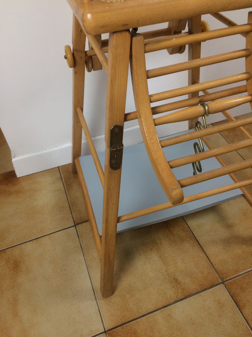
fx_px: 281
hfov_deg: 48.2
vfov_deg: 61.7
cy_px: 168
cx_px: 126
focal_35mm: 29
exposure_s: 1/33
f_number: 2.2
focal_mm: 4.15
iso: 80
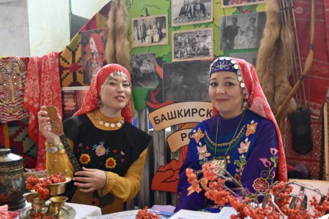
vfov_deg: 31.7
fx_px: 384
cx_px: 157
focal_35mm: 42
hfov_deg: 46.4
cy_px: 139
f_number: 3.8
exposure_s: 1/250
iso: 2500
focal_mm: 32
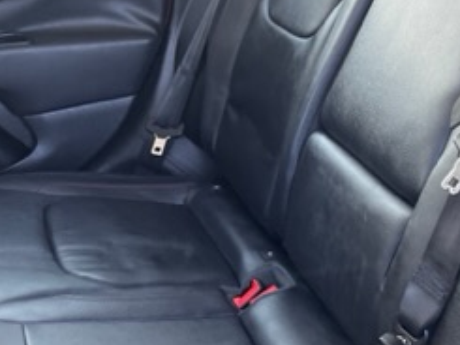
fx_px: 904
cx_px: 203
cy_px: 54
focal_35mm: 68
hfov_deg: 28.5
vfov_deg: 21.3
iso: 125
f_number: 1.6
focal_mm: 4.2
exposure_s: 1/114
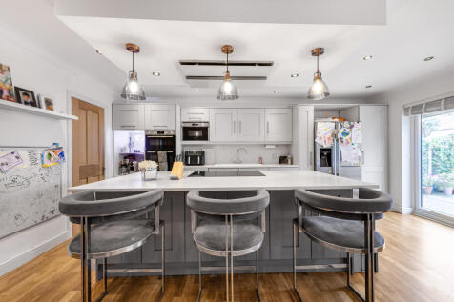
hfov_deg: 104.3
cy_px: 151
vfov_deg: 81.2
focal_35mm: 14
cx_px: 227
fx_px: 176
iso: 100
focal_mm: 14
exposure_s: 1/5
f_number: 8
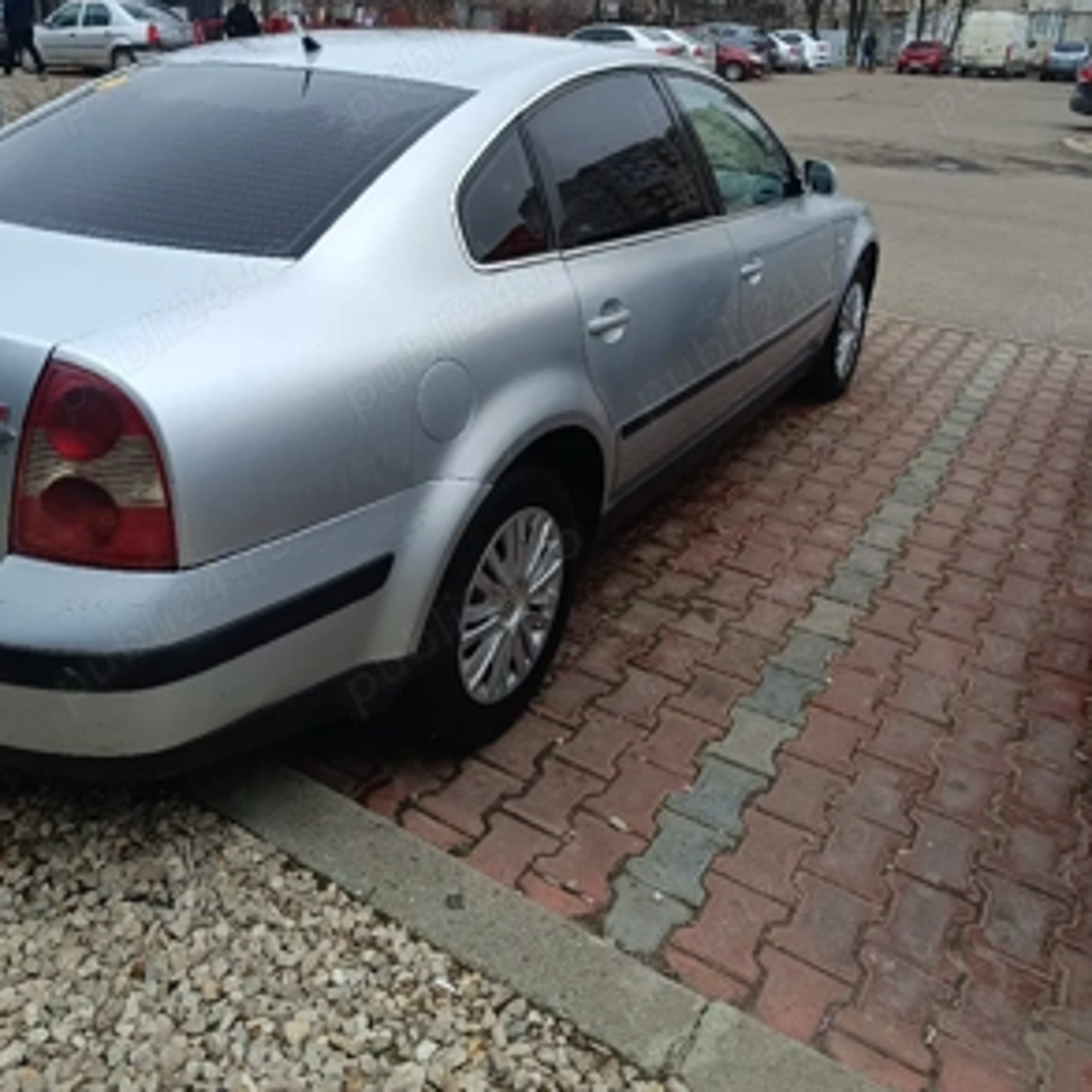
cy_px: 369
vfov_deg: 54.6
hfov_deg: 55.6
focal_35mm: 29
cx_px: 537
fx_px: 1035
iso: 52
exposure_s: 1/238
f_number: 1.88
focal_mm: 5.59
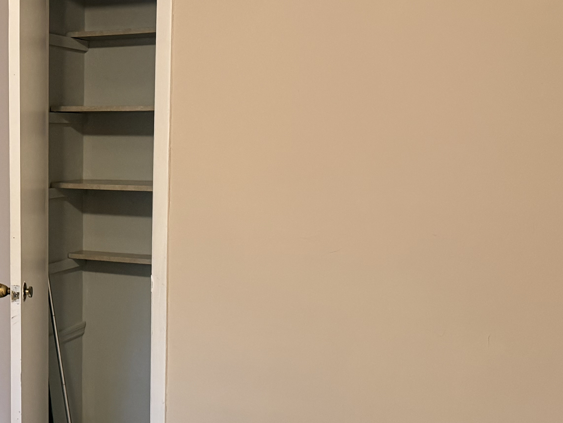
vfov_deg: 24.4
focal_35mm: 60
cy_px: 246
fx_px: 976
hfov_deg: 30.3
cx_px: 26
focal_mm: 6.76
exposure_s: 1/60
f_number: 1.78
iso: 400
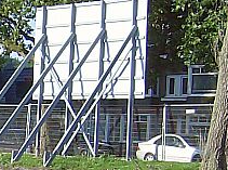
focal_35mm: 175
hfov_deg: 10.8
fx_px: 1149
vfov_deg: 8.4
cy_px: 167
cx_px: -155
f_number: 4.7
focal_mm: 6
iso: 100
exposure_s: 1/335
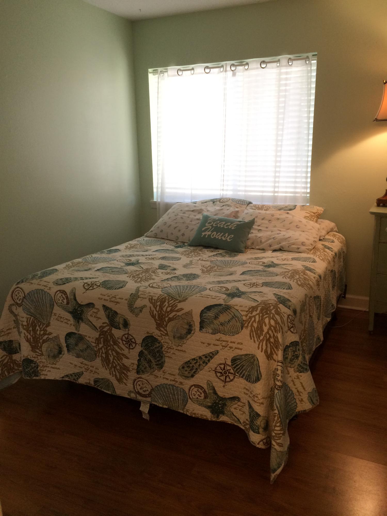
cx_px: 194
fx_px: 432
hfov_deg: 48.2
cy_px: 258
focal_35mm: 29
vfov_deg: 61.7
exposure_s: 1/40
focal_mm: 4.15
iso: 40
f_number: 2.2
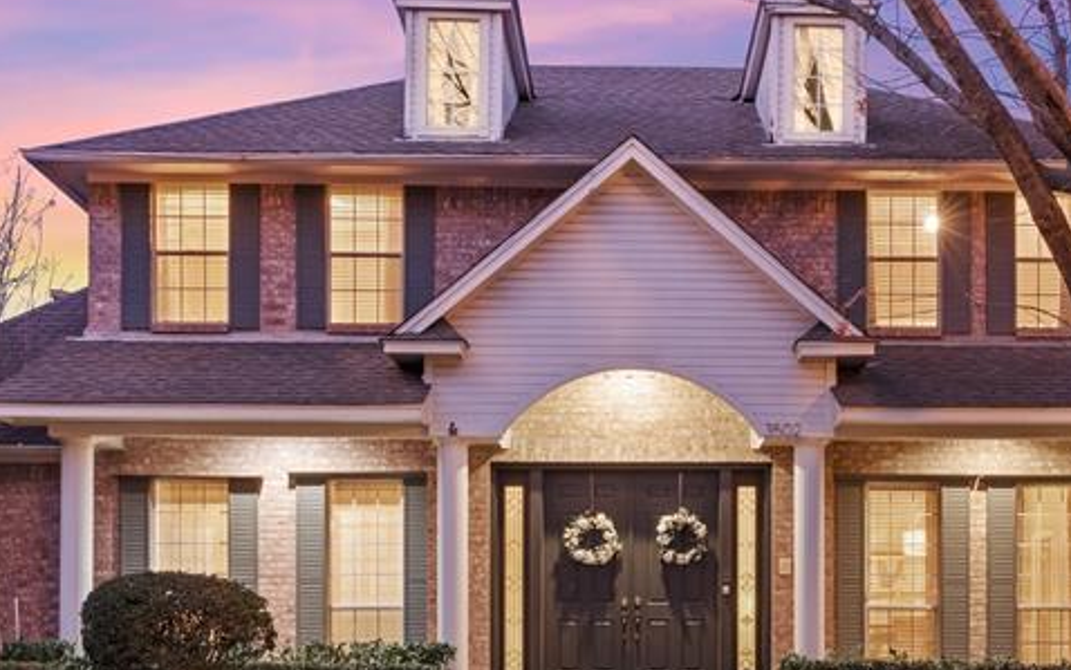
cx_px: 636
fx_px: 1401
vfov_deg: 26.9
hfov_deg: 41.7
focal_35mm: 48
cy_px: 370
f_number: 8
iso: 500
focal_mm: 14.4
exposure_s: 4
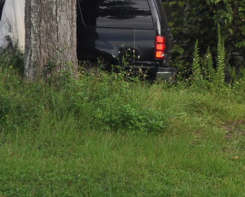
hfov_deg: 13.6
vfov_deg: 11.0
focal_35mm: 137
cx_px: 312
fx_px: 994
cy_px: -52
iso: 200
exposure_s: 1/200
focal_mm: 22
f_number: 7.1
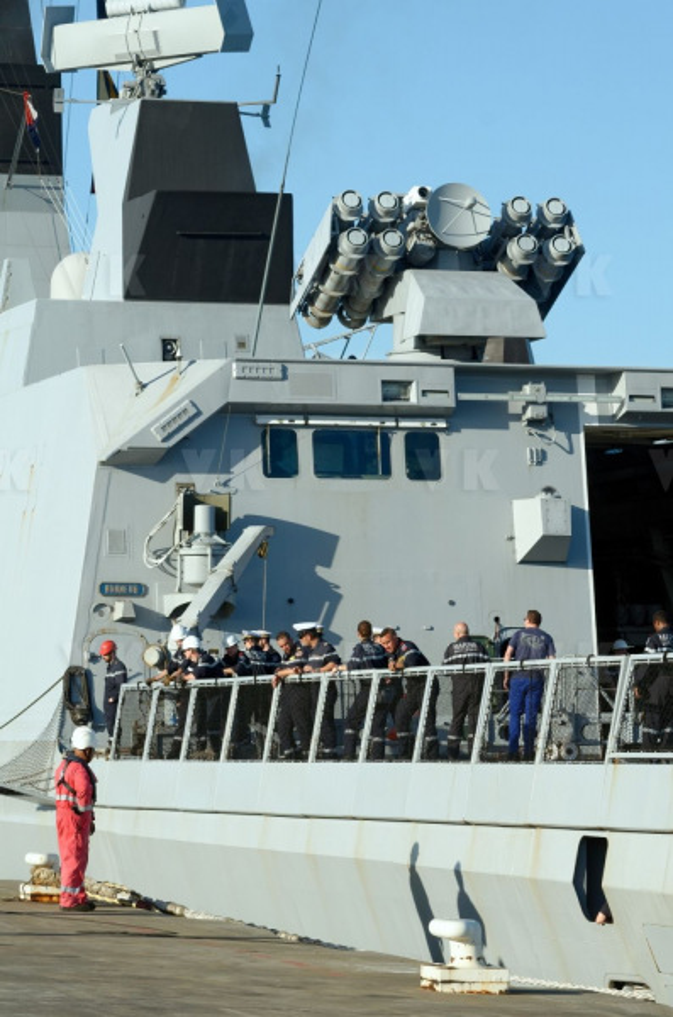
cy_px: 508
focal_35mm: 153
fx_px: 4313
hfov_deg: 8.9
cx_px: 336
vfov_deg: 13.5
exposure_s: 1/400
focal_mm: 102
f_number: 8
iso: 100
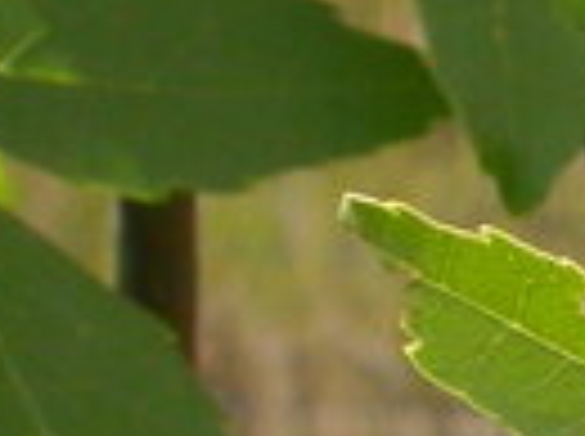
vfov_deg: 3.1
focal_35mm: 481
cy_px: 841
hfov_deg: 4.0
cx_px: 1660
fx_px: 8114
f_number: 7
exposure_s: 1/171
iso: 100
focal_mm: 16.2
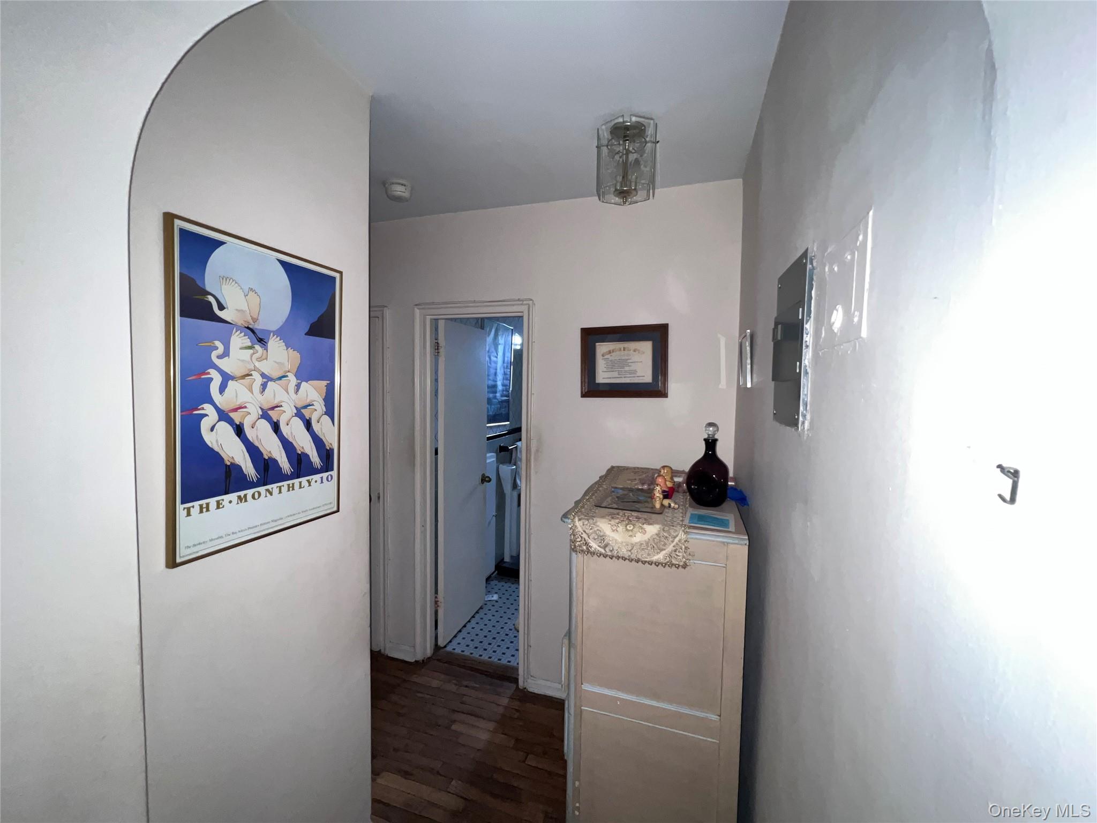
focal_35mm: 13
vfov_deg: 89.9
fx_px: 412
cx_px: 548
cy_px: 412
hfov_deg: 106.2
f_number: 1.8
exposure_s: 1/39
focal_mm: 1.57
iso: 500
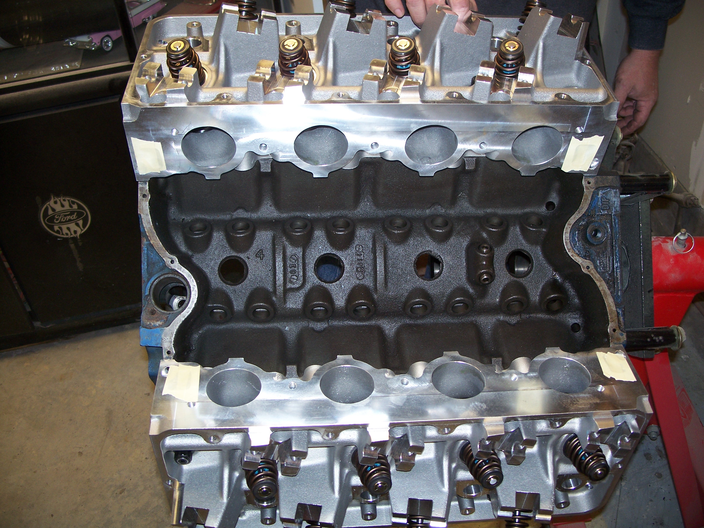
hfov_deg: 50.1
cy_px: 264
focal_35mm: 37
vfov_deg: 38.7
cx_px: 352
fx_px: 752
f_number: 2.8
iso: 125
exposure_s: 1/60
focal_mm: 7.8
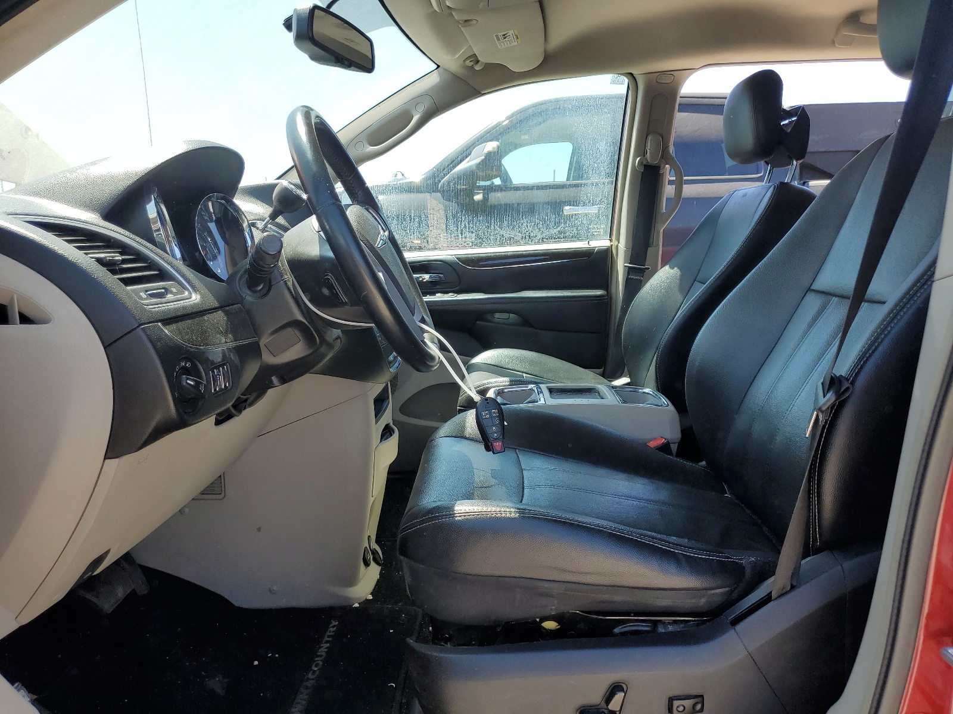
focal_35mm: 26
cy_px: 357
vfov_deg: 53.1
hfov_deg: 67.3
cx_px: 476
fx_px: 716
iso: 50
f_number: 1.5
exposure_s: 1/769
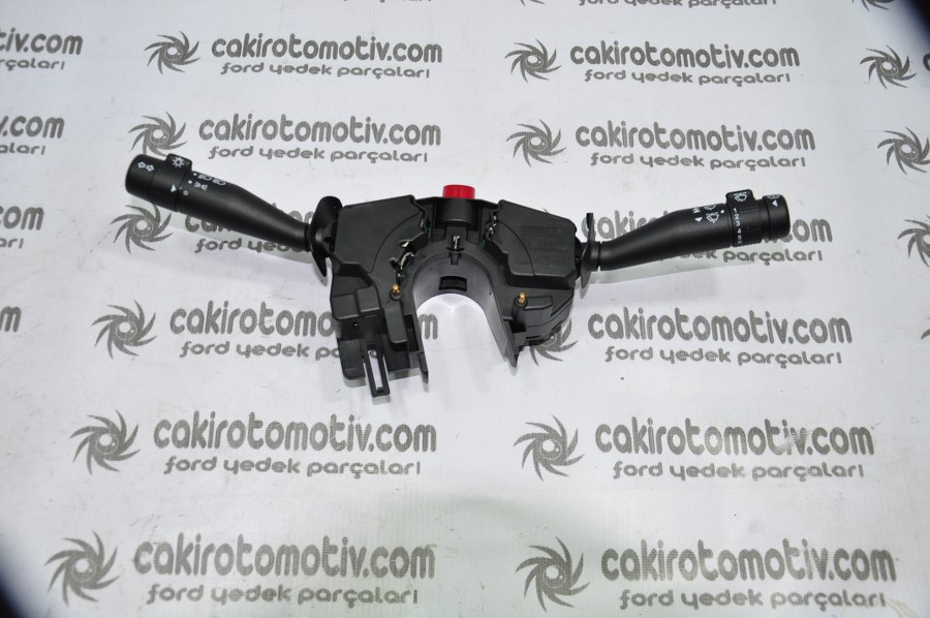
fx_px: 968
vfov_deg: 35.4
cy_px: 309
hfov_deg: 51.3
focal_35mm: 38
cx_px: 465
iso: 200
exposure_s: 1/40
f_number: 5
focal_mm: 25
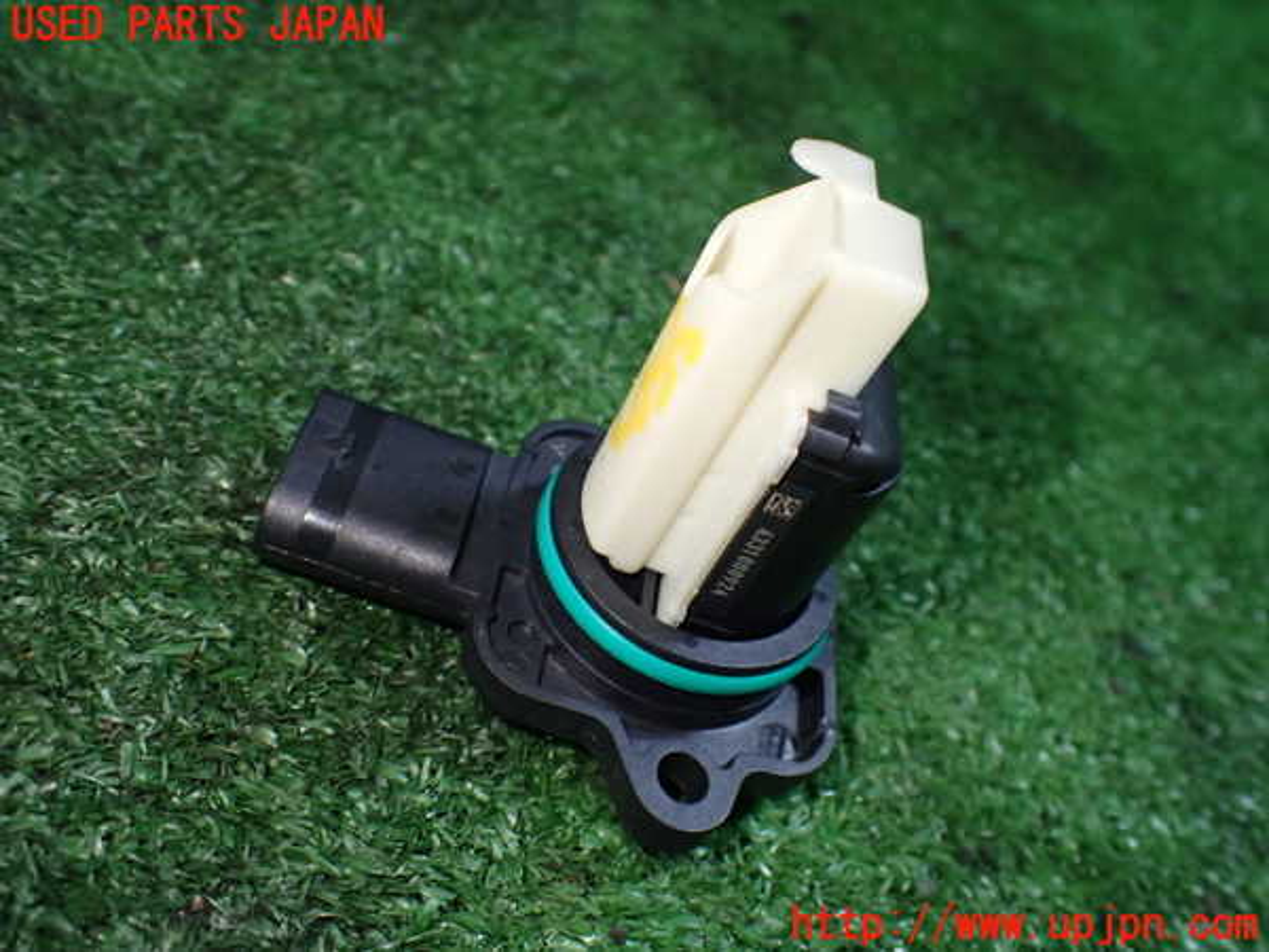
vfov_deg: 46.8
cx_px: 634
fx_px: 1100
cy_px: 476
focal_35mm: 30
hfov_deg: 60.0
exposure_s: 1/125
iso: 400
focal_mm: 5.4
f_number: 2.3
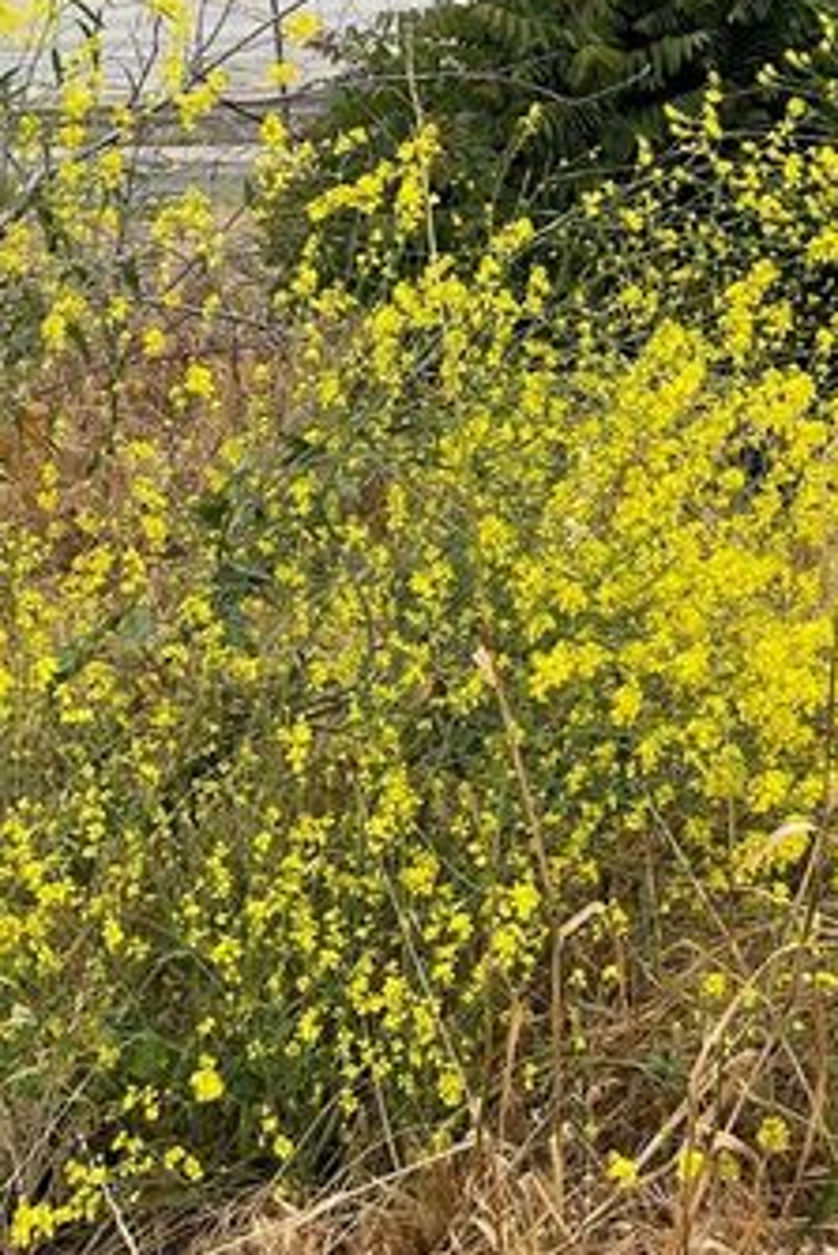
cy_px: 85
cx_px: 699
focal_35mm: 54
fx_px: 1883
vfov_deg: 34.4
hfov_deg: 24.6
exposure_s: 1/666
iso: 32
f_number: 1.6
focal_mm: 4.2
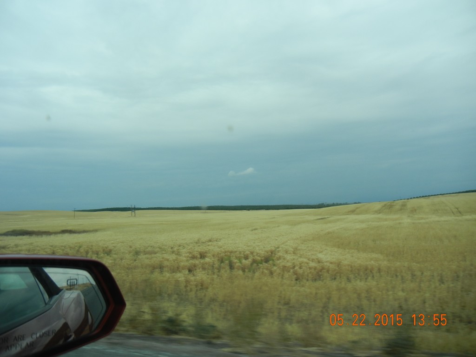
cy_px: 178
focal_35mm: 30
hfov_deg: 60.0
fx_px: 413
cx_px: 238
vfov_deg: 46.8
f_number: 7
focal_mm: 5.4
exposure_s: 1/333
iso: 160
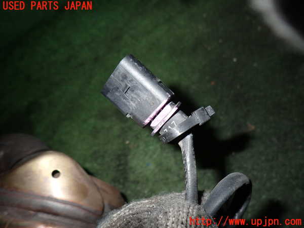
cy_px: 114
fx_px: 220
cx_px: 152
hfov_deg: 69.4
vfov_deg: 54.9
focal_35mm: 25
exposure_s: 1/30
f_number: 5.6
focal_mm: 4.5
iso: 200
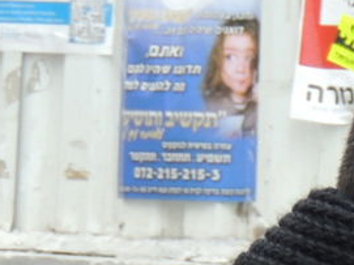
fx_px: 8188
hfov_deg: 2.5
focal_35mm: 801
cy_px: 513
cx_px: 645
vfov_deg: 1.9
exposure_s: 1/200
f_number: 4.4
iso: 100
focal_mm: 27.6
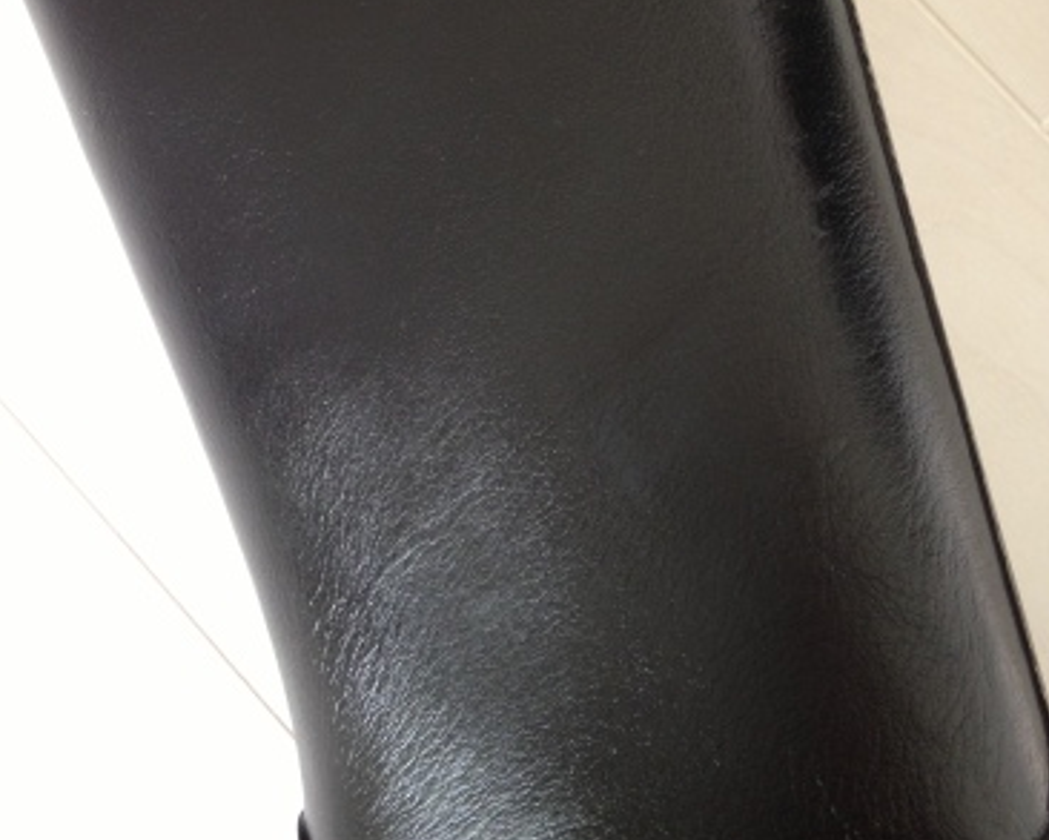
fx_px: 1366
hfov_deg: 42.0
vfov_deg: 33.2
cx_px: 535
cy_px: 172
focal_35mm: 44
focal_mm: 4.13
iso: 100
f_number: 2.4
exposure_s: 1/20
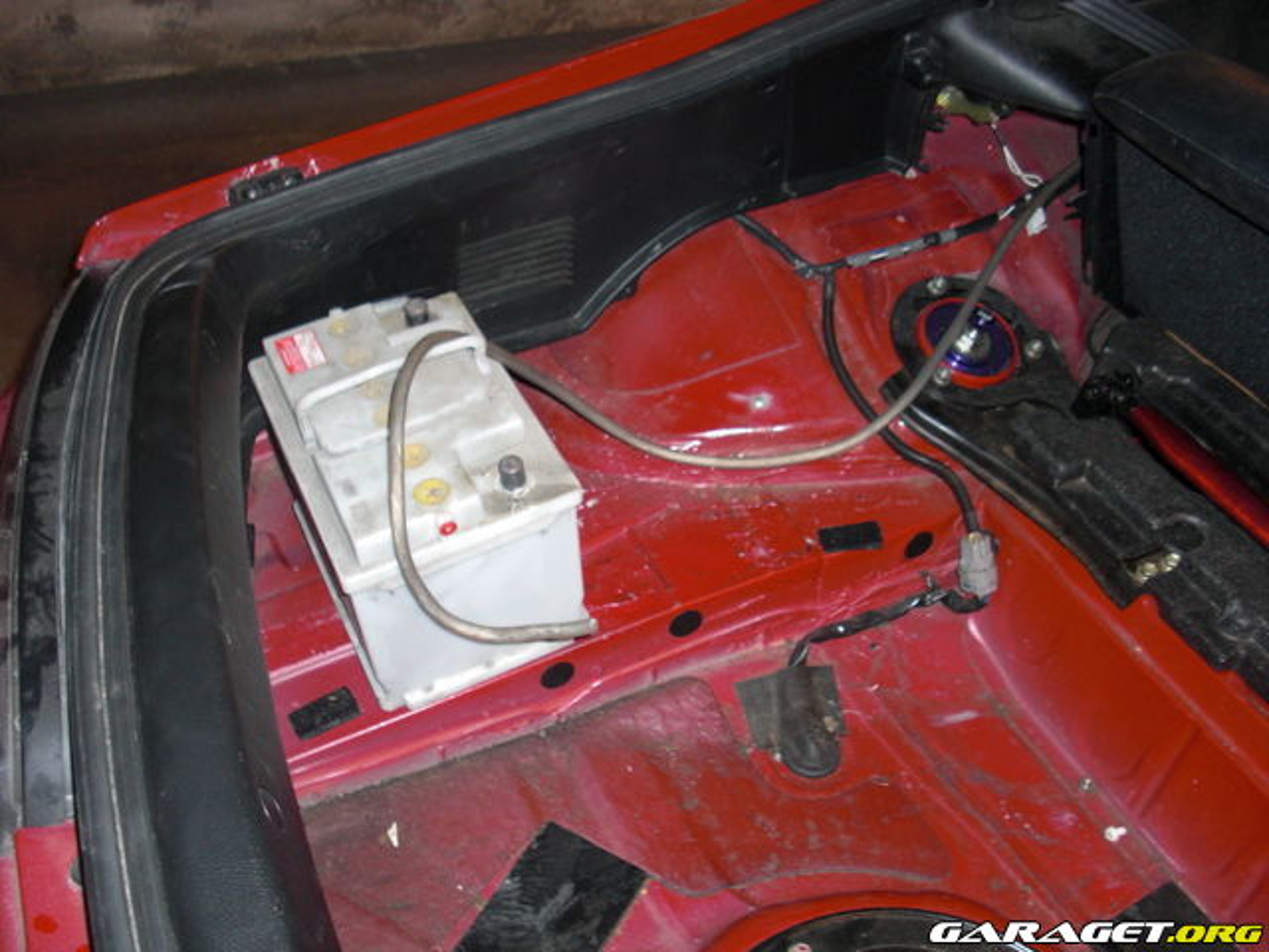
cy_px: 476
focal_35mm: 36
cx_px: 634
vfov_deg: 39.7
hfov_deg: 51.4
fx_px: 1320
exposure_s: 1/60
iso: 200
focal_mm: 6.3
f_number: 2.8
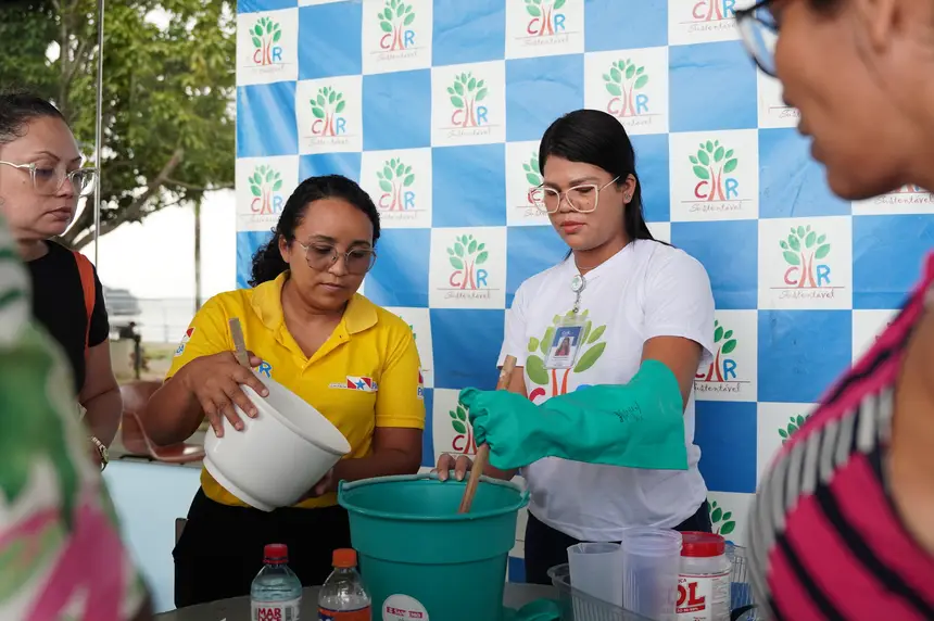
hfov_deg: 53.2
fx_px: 933
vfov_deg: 36.8
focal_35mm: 36
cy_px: 310
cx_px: 467
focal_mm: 24
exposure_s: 1/500
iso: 800
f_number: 2.8
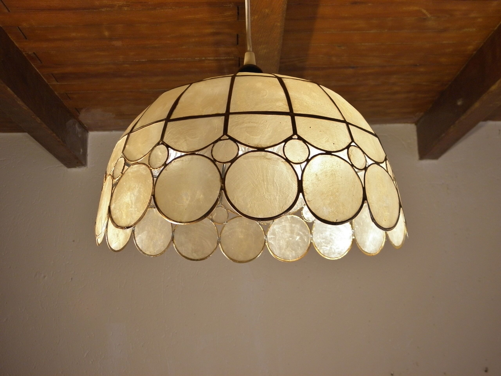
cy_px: 188
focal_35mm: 39
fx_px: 564
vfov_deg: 36.8
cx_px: 250
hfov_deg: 47.9
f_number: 3.8
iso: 200
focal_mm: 7.1
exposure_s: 1/13
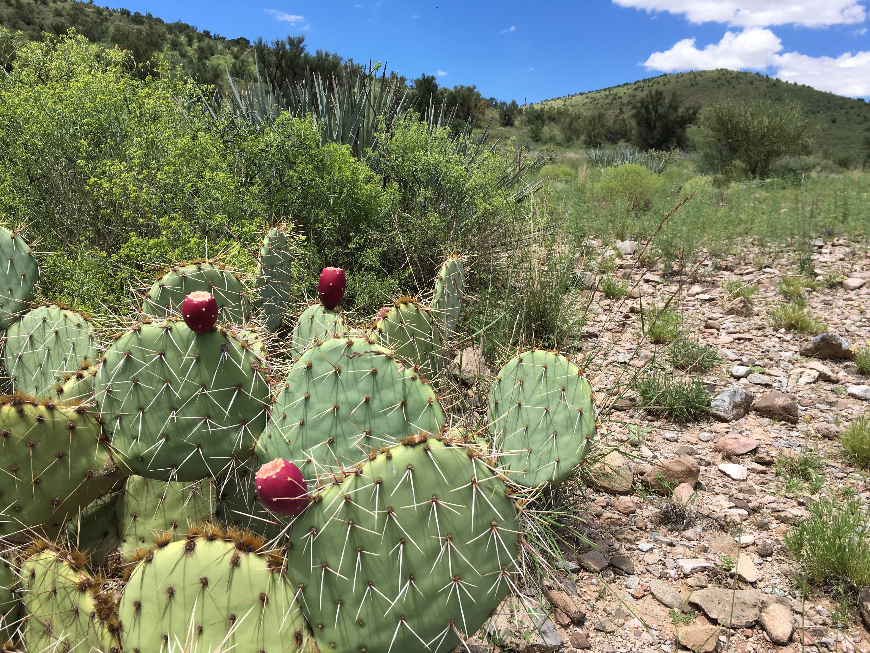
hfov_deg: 61.7
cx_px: 435
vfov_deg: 48.2
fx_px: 729
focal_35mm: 29
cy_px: 326
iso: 25
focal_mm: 4.15
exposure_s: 1/1399
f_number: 2.2
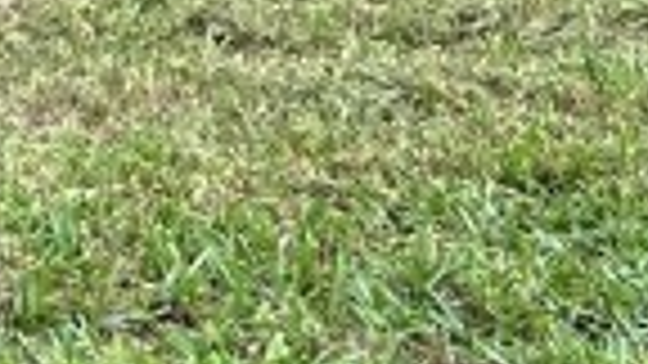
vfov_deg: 5.8
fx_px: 3454
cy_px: -521
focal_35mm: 201
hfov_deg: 8.9
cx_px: -1224
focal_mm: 5.1
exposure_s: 1/718
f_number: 1.6
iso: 50
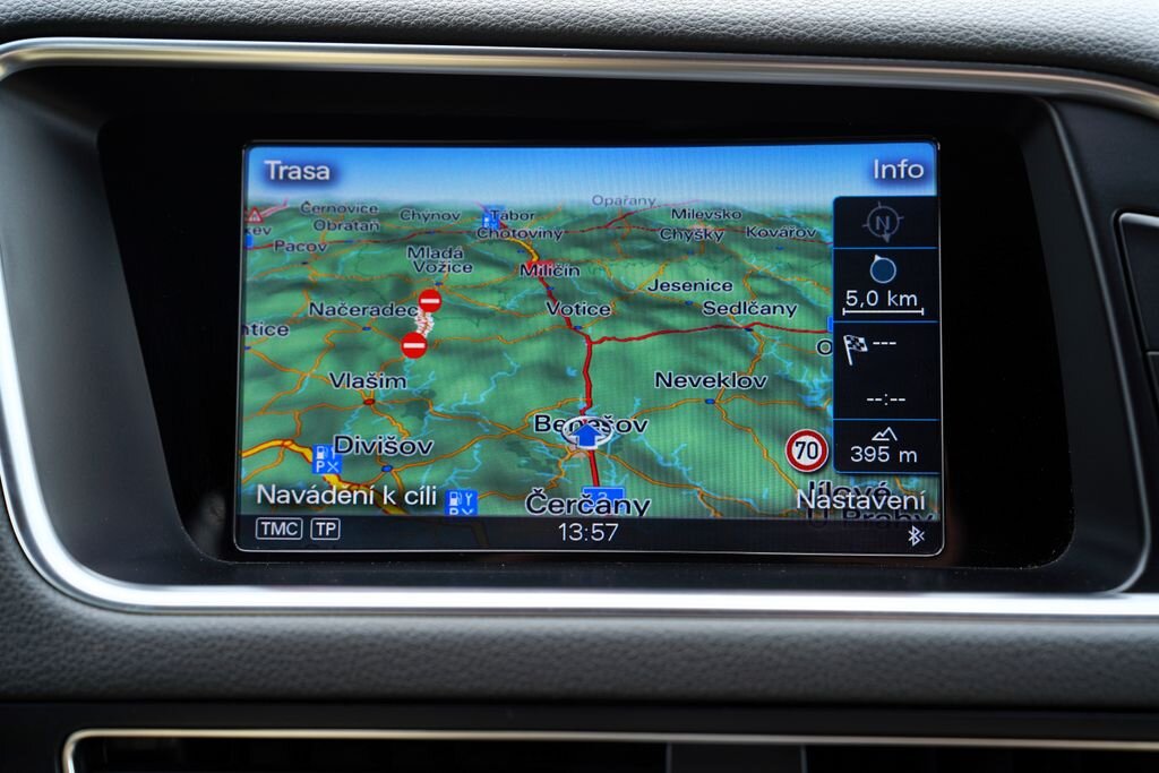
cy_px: 386
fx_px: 1771
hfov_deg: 36.2
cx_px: 580
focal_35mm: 55
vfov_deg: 24.6
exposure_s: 1/125
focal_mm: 55
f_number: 4.5
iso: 100
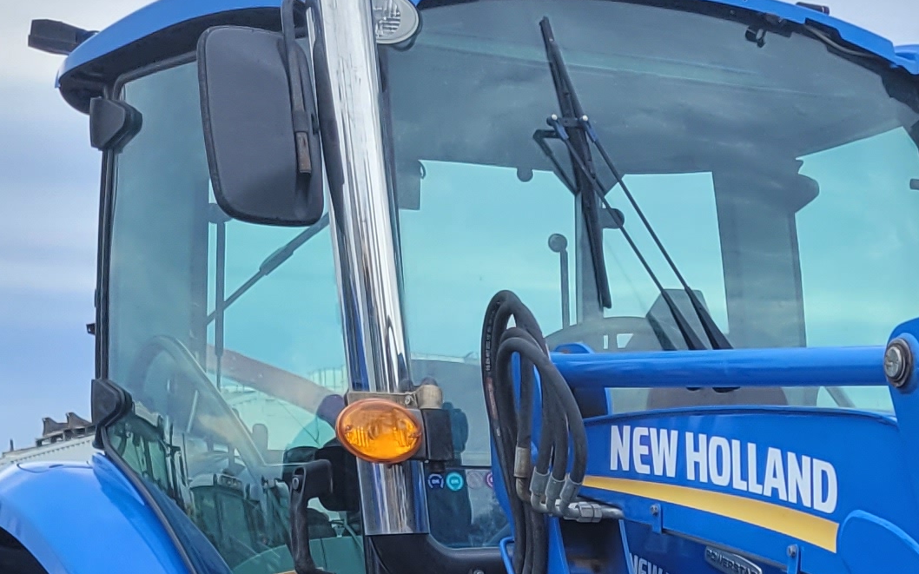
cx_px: 1091
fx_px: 2630
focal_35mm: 105
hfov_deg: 18.8
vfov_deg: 11.4
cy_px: 1100
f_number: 1.8
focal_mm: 5.4
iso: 40
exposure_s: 1/796
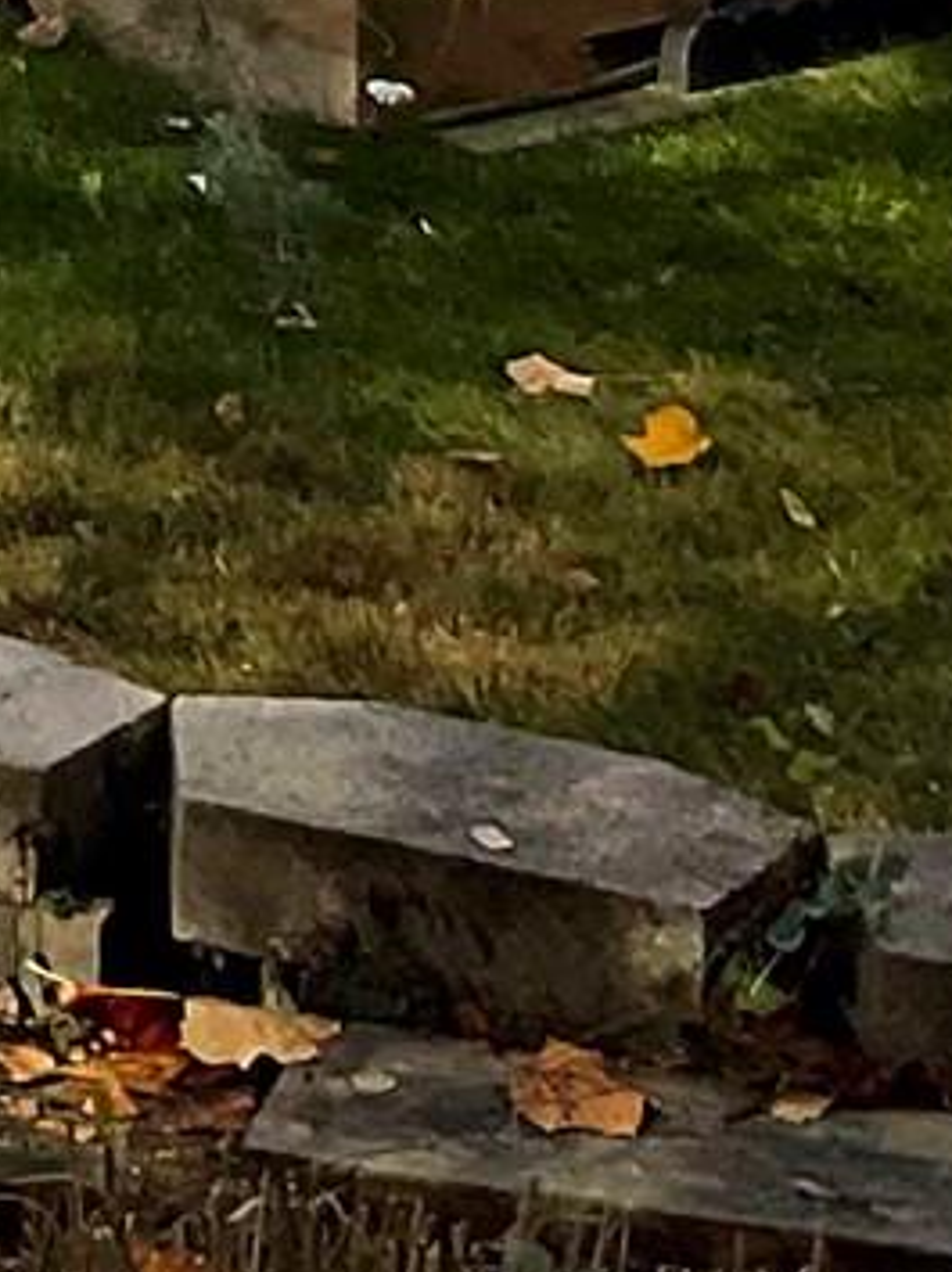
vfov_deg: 10.6
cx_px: -1236
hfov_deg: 8.2
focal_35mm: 168
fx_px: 6168
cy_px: -1405
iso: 16
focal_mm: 3
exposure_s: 1/2801
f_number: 1.8
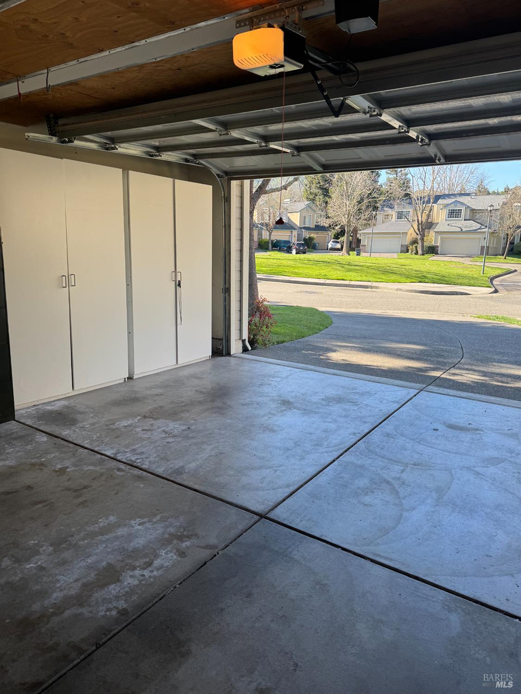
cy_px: 347
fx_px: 481
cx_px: 260
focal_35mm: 24
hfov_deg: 56.8
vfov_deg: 71.6
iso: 80
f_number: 1.78
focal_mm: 6.76
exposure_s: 1/345
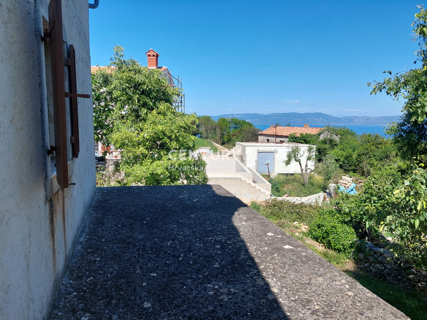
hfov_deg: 69.4
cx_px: 214
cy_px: 160
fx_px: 308
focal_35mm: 25
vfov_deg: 54.9
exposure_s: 1/1347
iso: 40
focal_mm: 5.23
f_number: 1.8
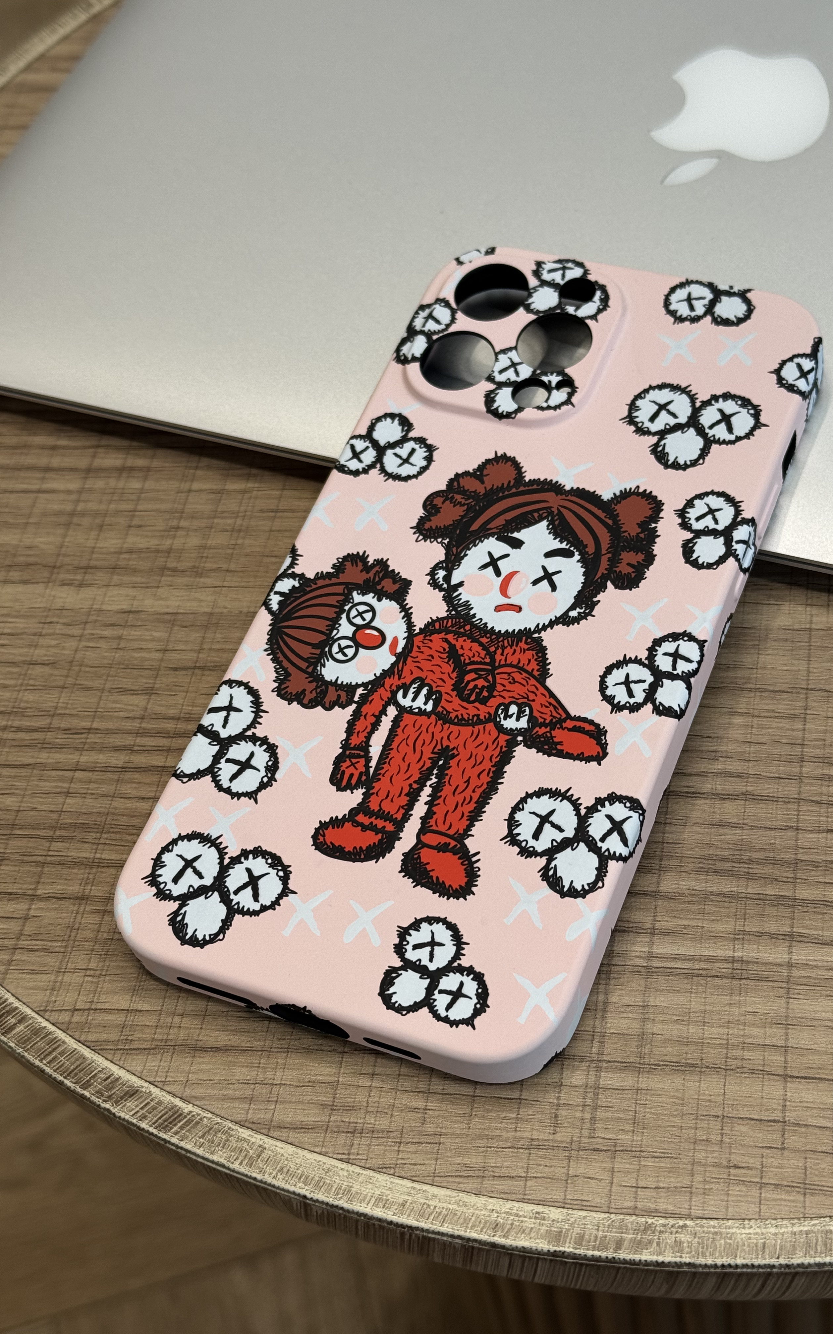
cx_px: 469
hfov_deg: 25.3
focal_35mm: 51
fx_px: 1853
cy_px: 667
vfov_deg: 39.6
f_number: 1.78
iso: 50
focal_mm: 6.76
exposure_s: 1/121
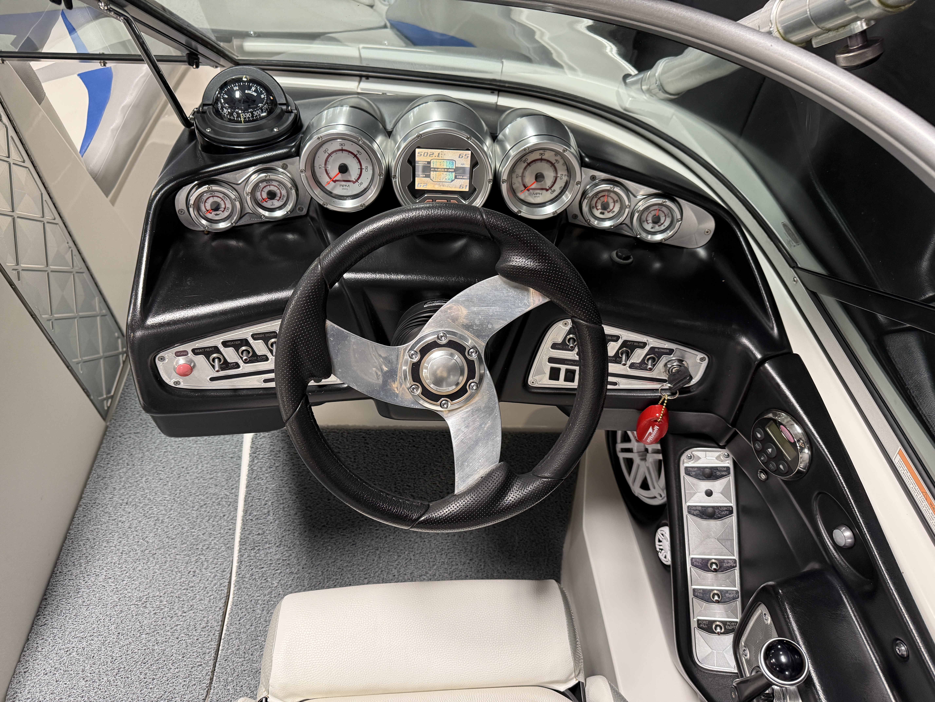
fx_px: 648
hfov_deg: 71.6
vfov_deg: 56.8
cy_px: 351
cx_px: 468
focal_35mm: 24
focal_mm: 6.76
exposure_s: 1/60
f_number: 1.78
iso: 250
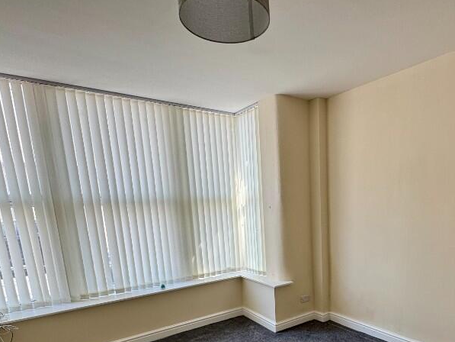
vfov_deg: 53.7
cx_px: 290
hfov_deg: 70.2
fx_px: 316
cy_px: 264
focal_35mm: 24
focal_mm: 2.22
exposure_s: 1/155
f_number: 2.2
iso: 40
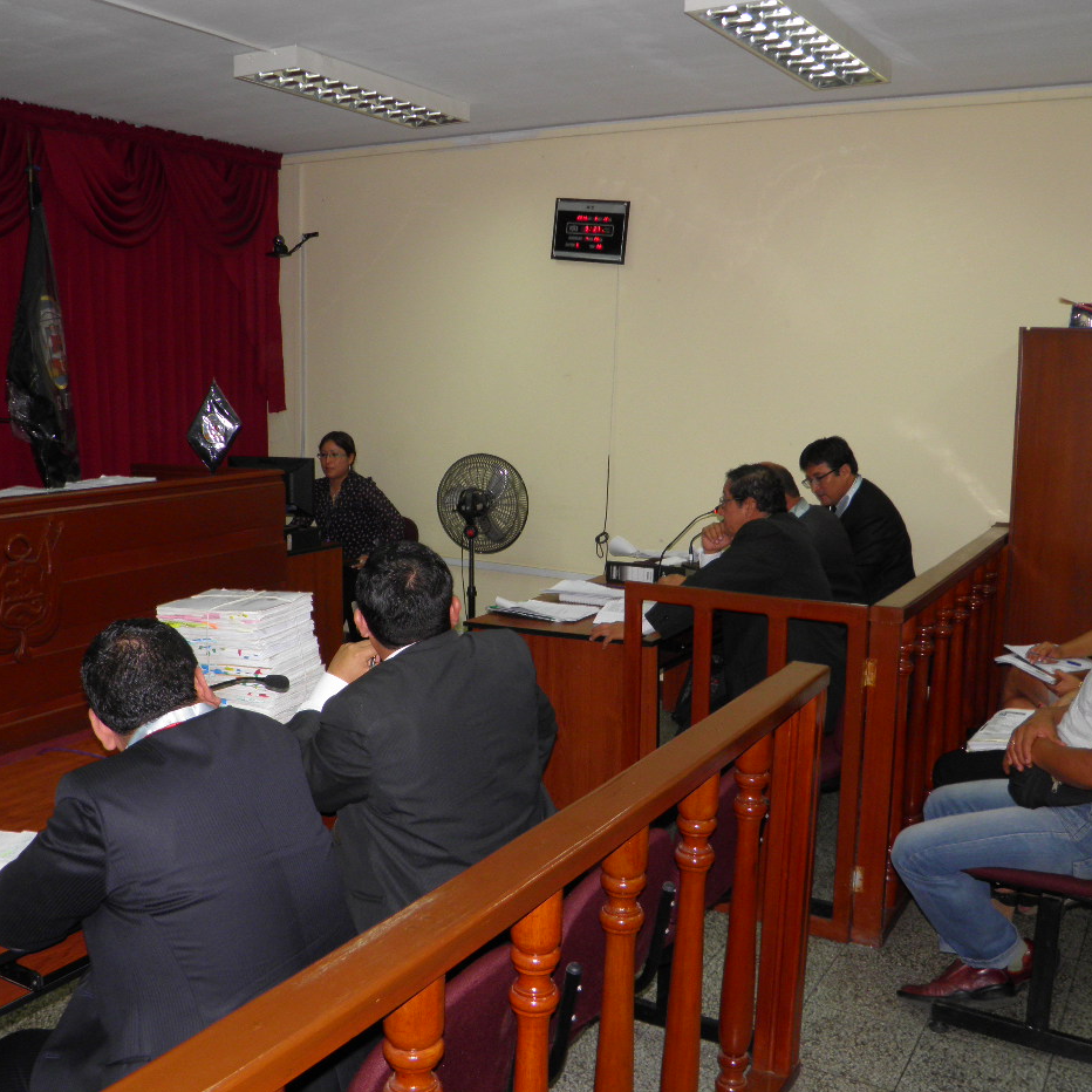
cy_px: 534
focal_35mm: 34
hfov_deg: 48.4
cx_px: 499
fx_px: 1213
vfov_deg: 48.4
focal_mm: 4.9
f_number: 2.8
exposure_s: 1/30
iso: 100
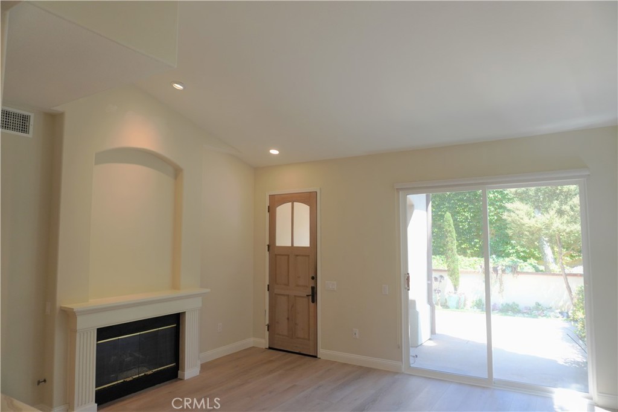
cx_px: 309
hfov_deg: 73.7
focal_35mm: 24
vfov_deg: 53.1
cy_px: 206
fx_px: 412
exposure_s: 1/160
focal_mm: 16
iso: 320
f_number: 4
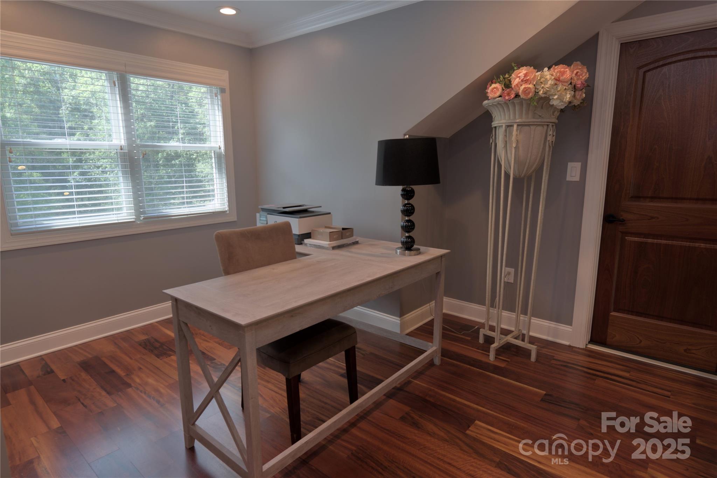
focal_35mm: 20
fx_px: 398
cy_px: 239
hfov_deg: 84.0
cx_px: 358
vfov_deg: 62.0
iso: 100
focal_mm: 20
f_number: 8
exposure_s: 1/5
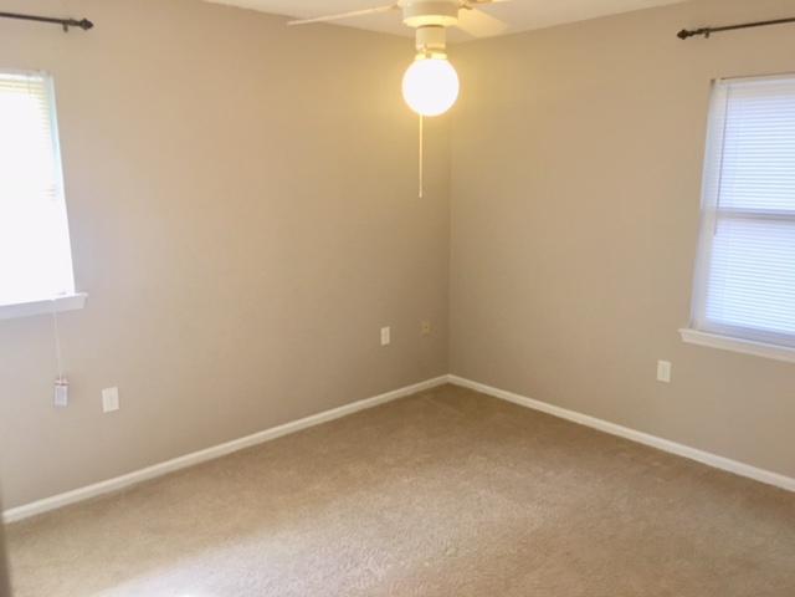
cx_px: 398
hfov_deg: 61.7
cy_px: 298
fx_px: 666
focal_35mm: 29
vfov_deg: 48.2
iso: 50
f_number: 2.2
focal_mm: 4.15
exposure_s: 1/15
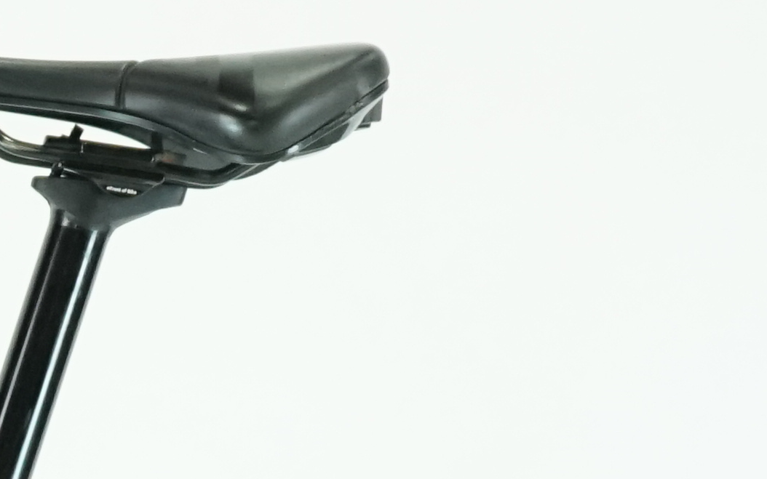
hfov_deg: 5.8
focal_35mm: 354
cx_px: -741
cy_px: 1146
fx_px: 7401
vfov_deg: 3.7
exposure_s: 1/200
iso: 2500
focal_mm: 61
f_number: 5.6
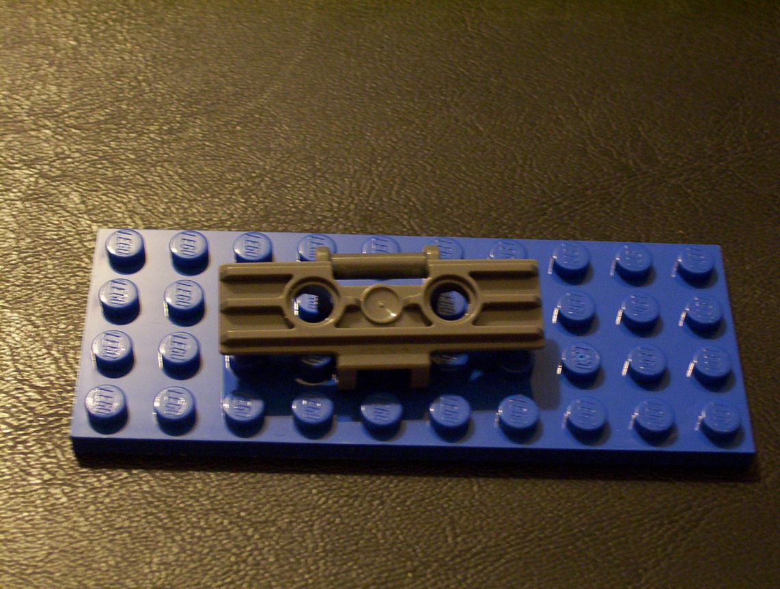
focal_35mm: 81
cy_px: 294
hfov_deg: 24.1
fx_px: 1829
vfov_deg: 18.3
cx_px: 390
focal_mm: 10.76
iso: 200
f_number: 3.62
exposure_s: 1/8
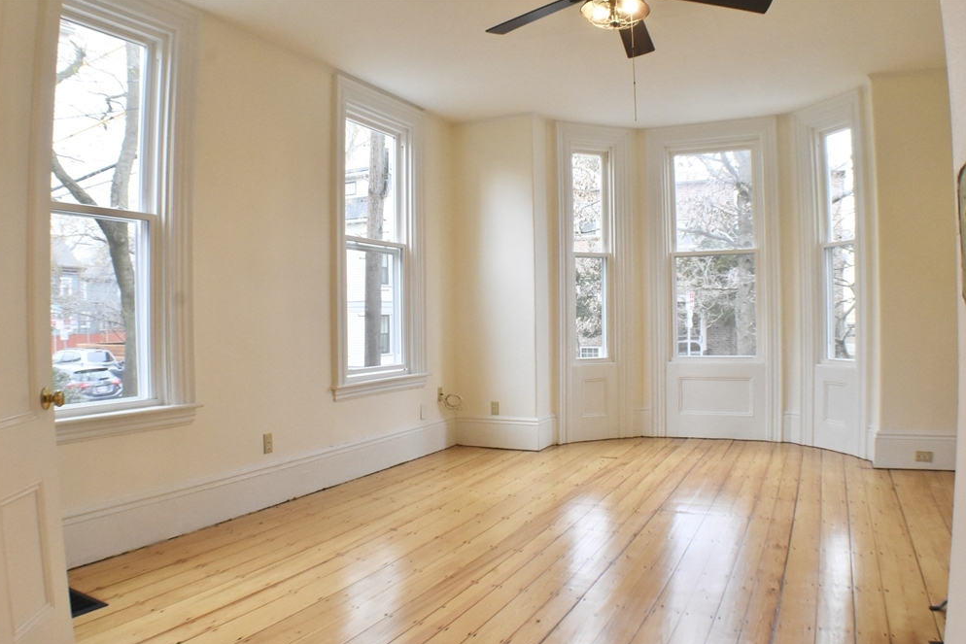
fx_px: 912
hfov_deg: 55.8
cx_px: 485
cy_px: 327
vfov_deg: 38.9
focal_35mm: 34
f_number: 11
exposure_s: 1/50
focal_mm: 22
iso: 1600
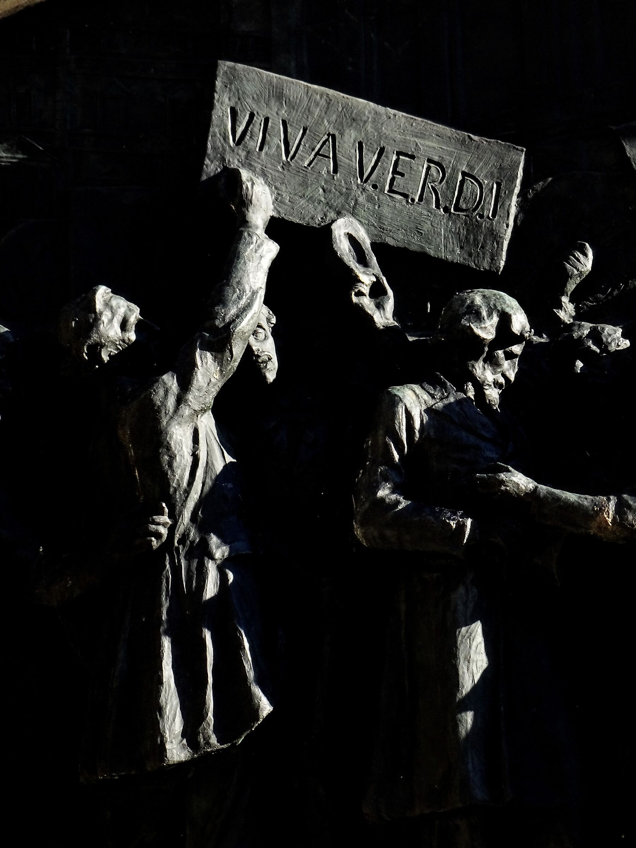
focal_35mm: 325
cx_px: 318
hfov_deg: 4.6
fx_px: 7962
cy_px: 424
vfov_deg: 6.1
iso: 200
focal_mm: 55.52
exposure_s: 1/125
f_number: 8
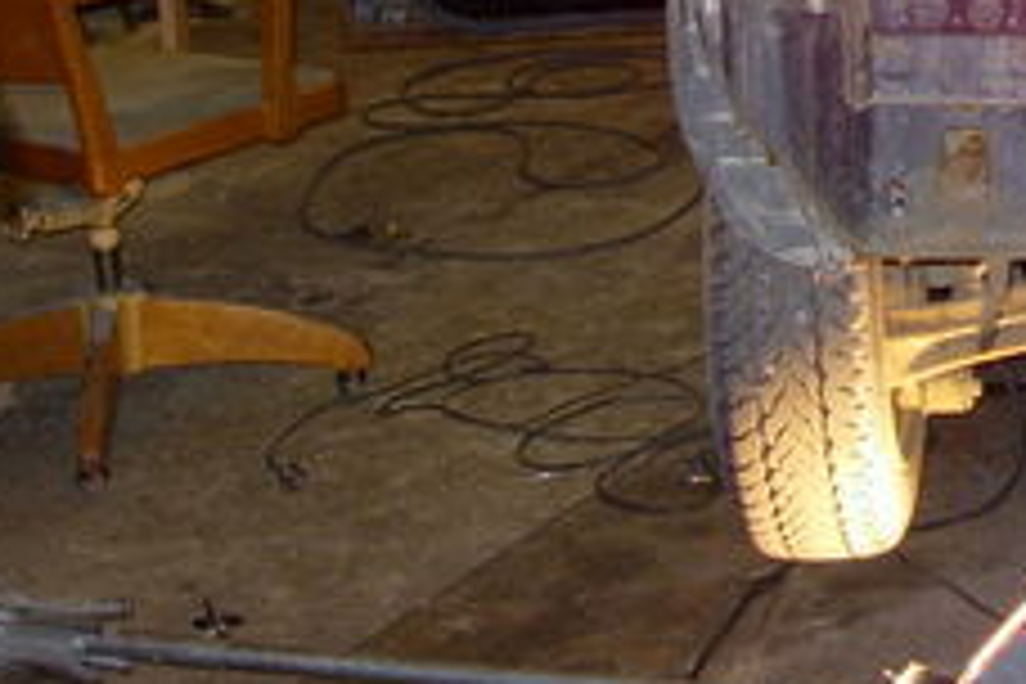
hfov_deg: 17.1
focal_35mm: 111
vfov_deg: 12.1
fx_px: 3163
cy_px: -86
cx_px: 1413
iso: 137
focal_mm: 7.8
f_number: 2.8
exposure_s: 1/111
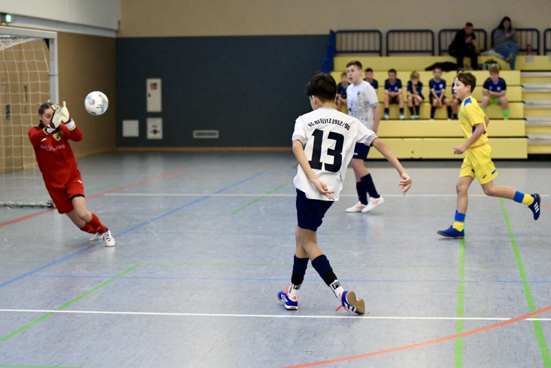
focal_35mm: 75
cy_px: 184
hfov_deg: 27.0
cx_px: 276
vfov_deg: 18.2
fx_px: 1148
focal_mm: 75
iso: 8000
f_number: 2.8
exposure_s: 1/1600
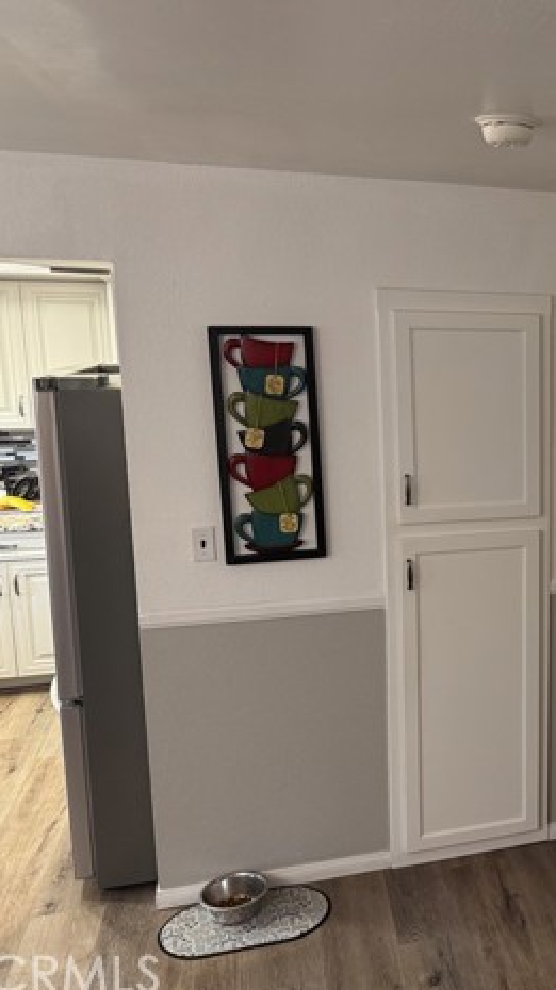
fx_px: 945
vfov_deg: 55.3
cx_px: 645
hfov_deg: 28.9
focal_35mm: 36
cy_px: 494
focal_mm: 6.76
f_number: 1.78
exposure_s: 1/60
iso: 200
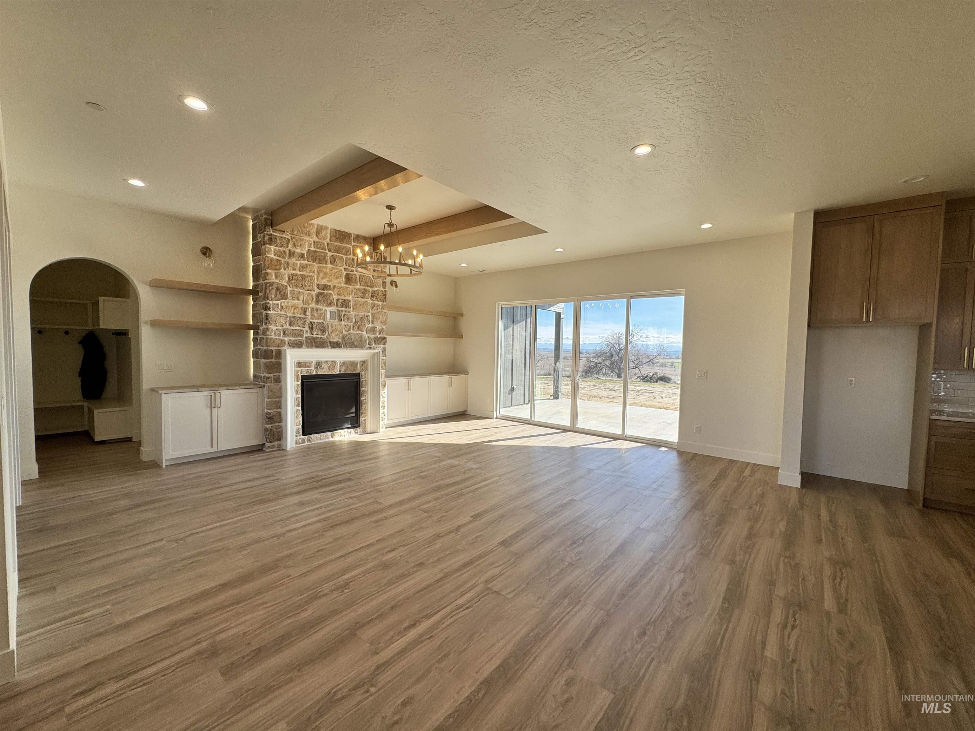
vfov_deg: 85.7
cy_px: 366
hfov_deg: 102.1
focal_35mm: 14
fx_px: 394
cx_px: 488
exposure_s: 1/561
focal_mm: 2.22
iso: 40
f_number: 2.2
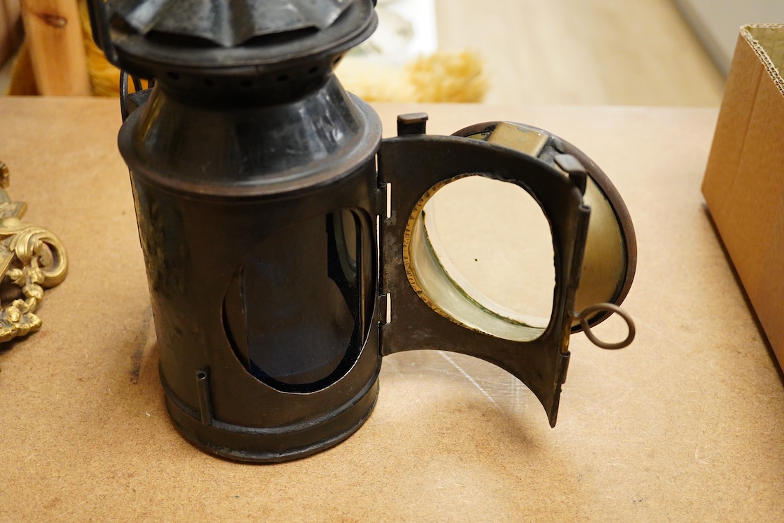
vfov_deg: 29.9
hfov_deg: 43.6
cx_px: 392
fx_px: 980
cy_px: 262
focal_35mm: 45
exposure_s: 1/320
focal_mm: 30
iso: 3200
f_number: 3.5
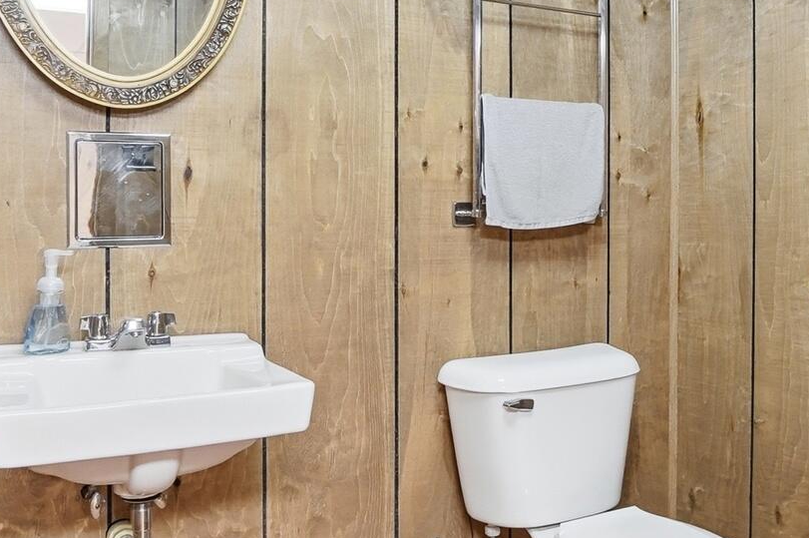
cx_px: 505
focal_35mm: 37
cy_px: 216
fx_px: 831
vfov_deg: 35.7
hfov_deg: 51.4
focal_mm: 10
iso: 100
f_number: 4
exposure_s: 1/40
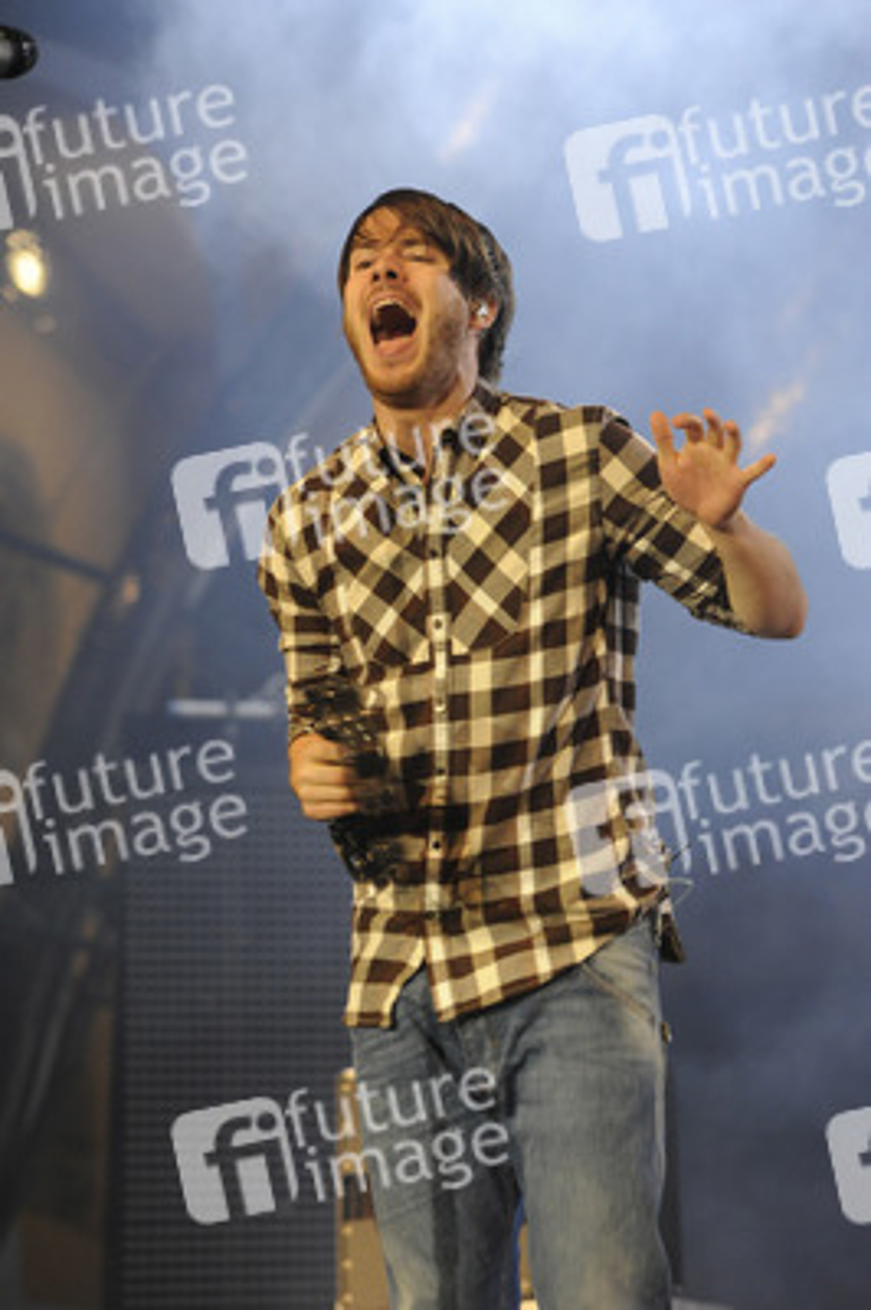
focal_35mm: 145
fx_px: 5271
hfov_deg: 9.4
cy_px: 655
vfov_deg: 14.2
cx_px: 436
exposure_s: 1/200
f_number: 6.3
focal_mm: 145
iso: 3200
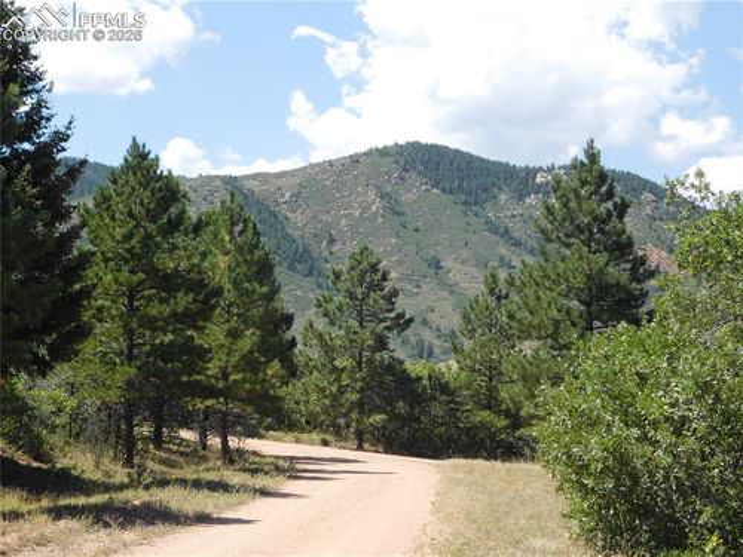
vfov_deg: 22.3
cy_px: 278
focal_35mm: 66
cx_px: 372
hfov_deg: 29.4
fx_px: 1417
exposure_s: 1/800
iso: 800
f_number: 8.4
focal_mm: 11.7
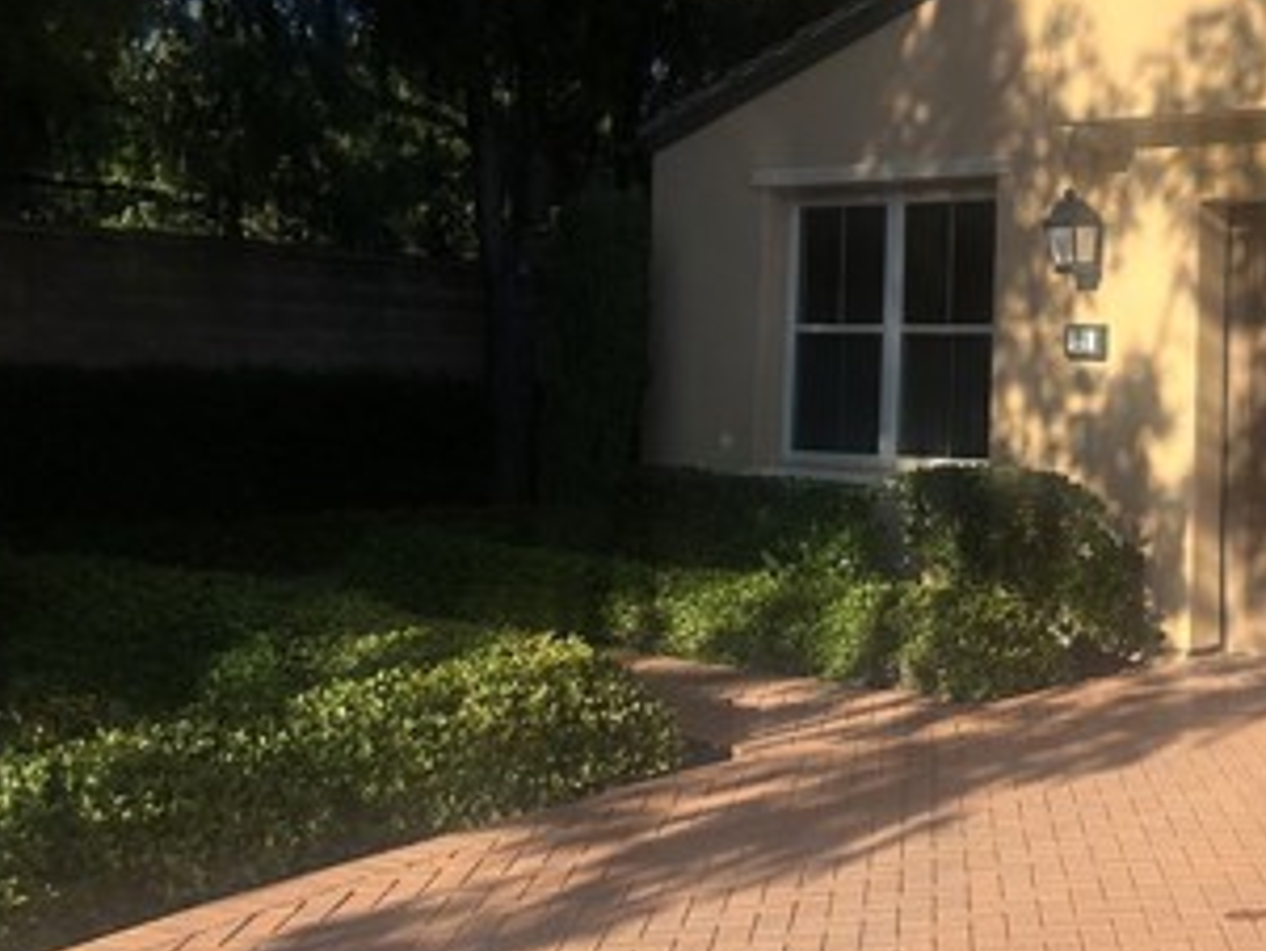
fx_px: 1866
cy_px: 274
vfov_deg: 28.3
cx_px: 1287
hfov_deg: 34.0
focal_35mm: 51
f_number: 1.78
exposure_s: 1/4762
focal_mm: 6.86
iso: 80
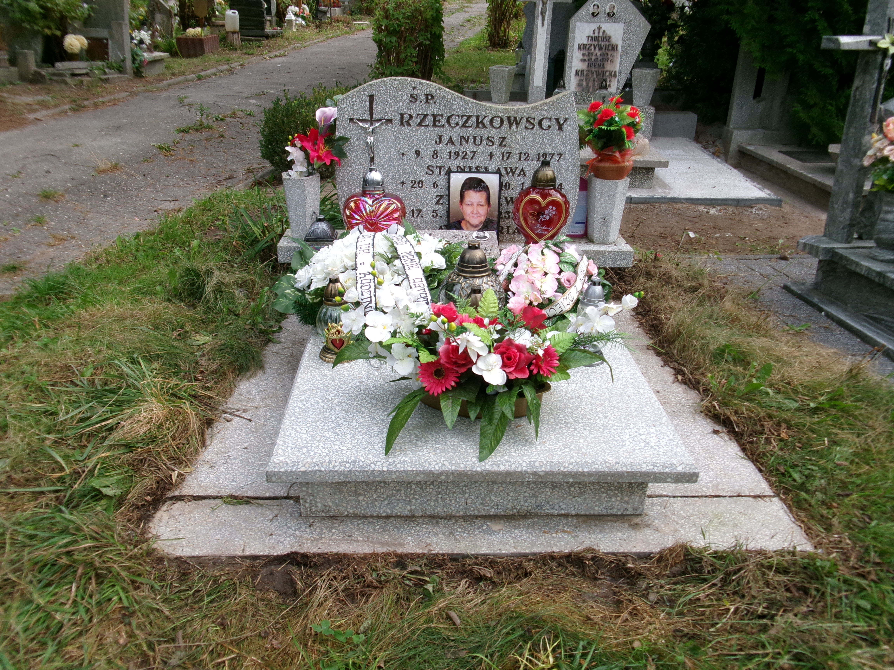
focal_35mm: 28
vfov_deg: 49.7
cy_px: 335
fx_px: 723
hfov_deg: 63.4
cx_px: 447
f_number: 3.9
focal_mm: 5.1
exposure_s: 1/85
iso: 100
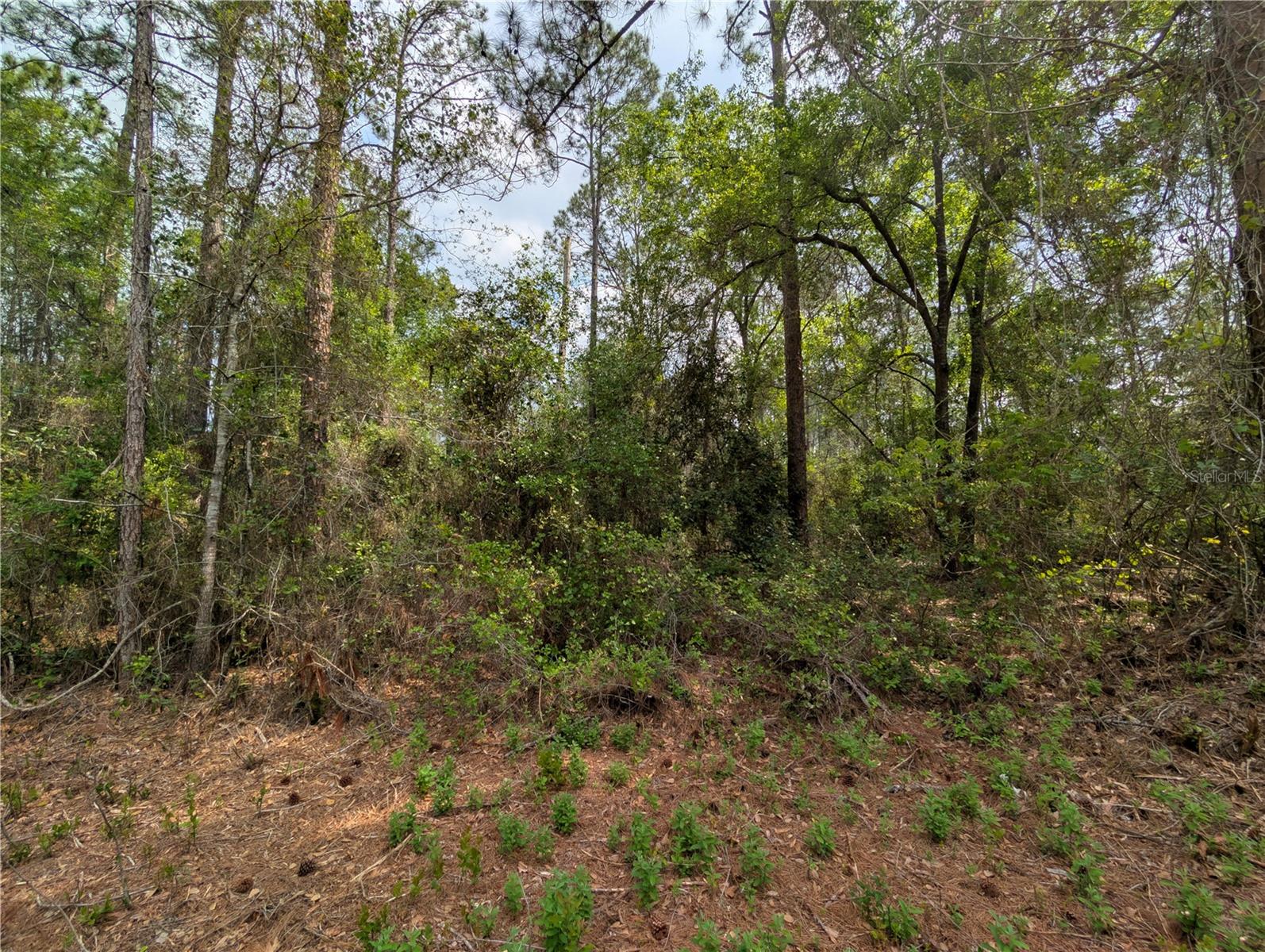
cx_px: 632
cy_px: 476
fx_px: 439
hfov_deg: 110.5
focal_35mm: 12
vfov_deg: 94.6
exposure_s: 1/2882
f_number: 1.7
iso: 51
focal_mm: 2.02
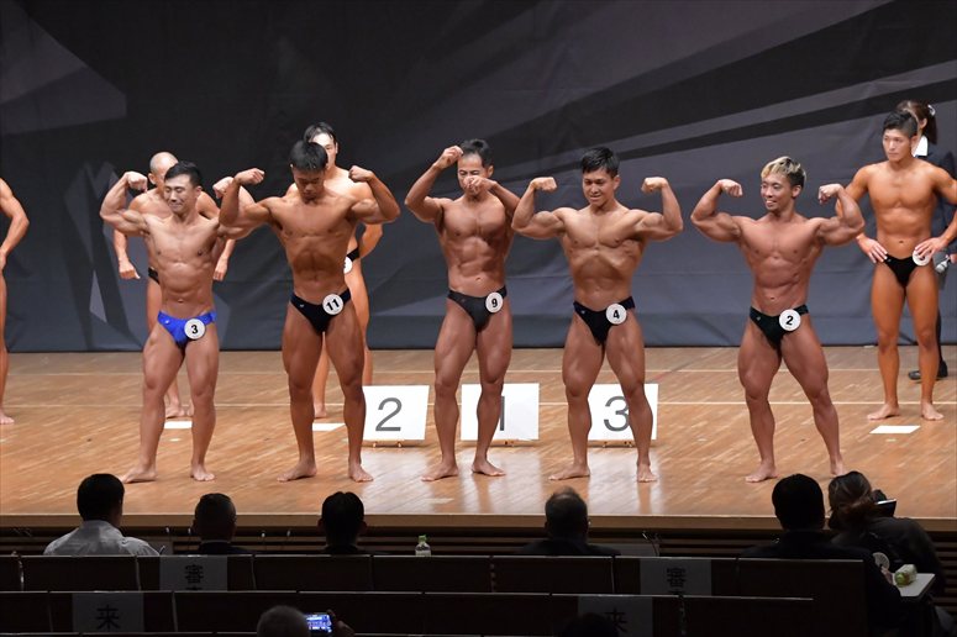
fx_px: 4172
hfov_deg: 13.1
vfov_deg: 8.7
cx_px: 478
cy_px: 318
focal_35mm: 157
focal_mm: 105
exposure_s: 1/400
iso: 8000
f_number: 5.6
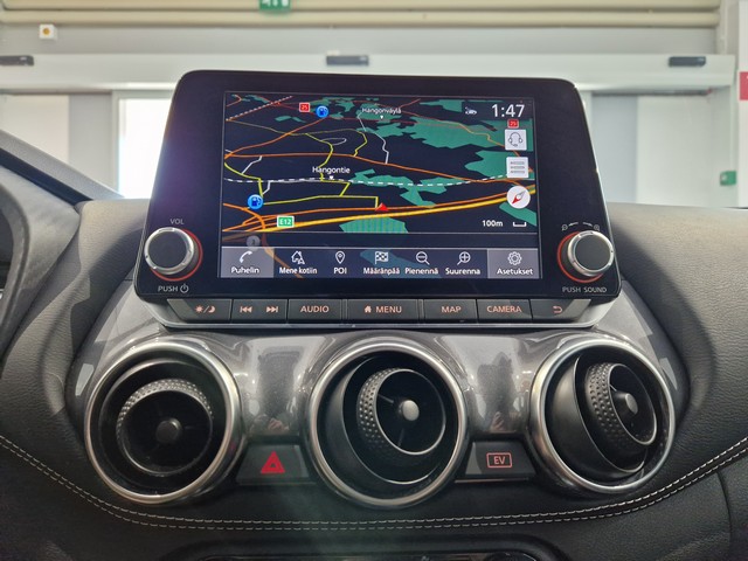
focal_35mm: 23
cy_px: 280
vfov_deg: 58.9
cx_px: 374
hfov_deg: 73.9
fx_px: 497
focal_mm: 5.4
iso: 400
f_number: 1.8
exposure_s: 1/100
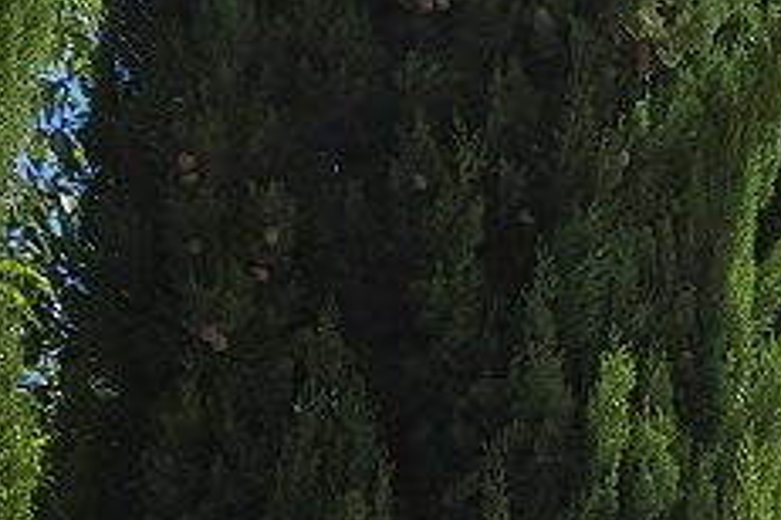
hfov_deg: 16.0
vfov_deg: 10.6
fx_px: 2538
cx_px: 1170
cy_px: 1091
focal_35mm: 117
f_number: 1.7
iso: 40
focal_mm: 4.2
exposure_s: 1/2120
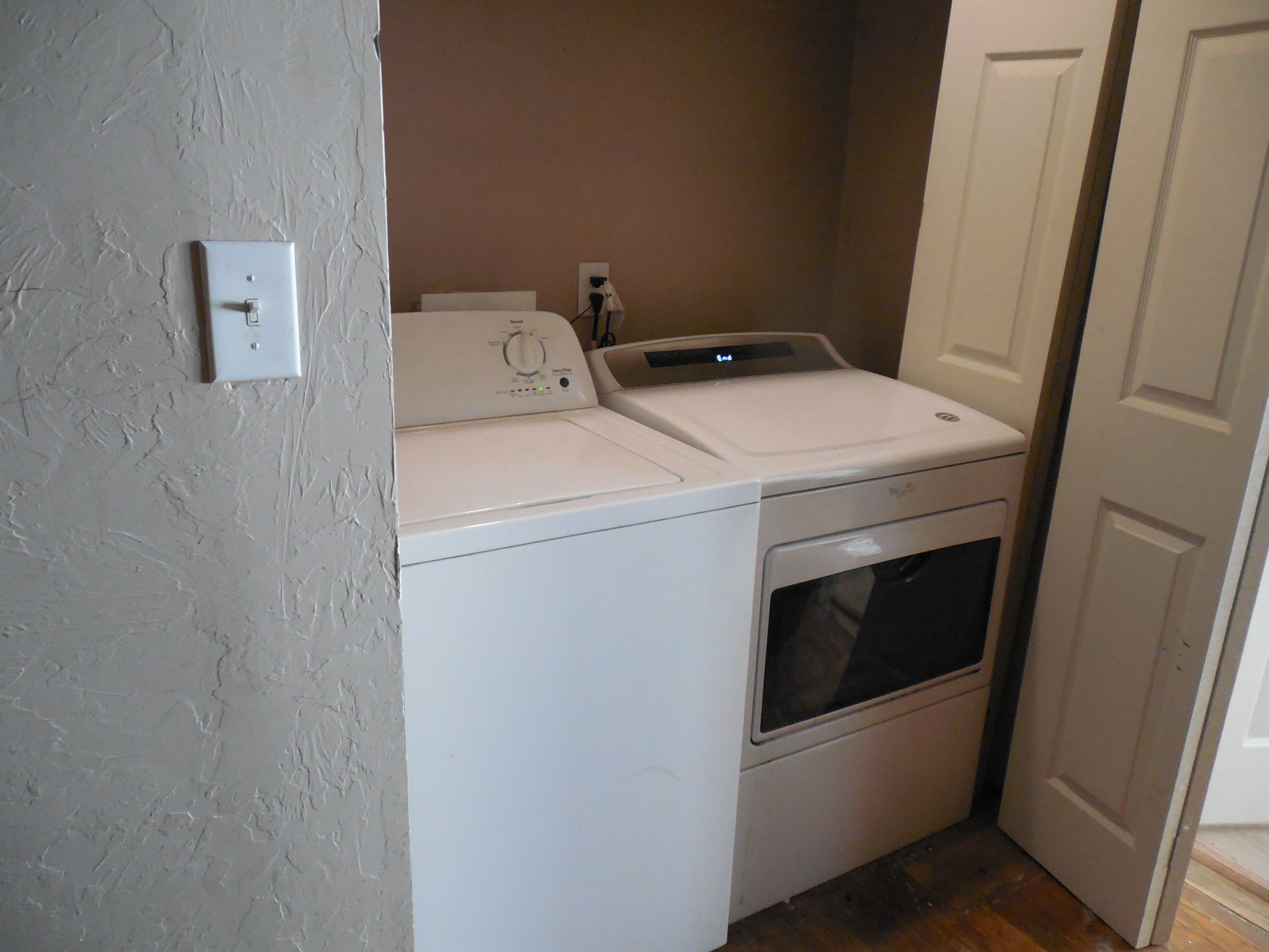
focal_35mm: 25
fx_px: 916
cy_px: 476
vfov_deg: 54.9
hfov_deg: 69.4
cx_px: 634
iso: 800
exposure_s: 1/20
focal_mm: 4.5
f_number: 3.3
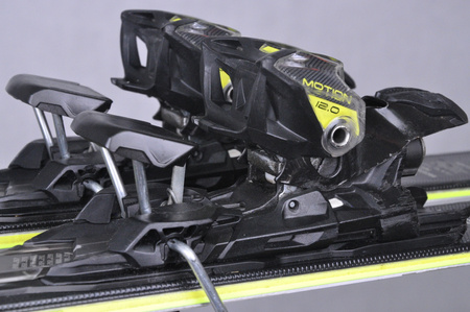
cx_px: 235
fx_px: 1291
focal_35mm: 99
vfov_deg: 13.8
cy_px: 156
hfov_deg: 20.6
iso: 3200
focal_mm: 66
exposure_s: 1/125
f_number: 8
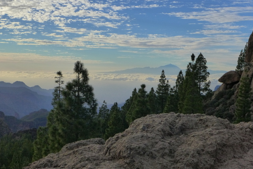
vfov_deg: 21.6
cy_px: 85
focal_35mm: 63
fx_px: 443
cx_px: 124
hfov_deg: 31.9
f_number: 4.5
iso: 400
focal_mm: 10.8
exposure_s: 1/1600
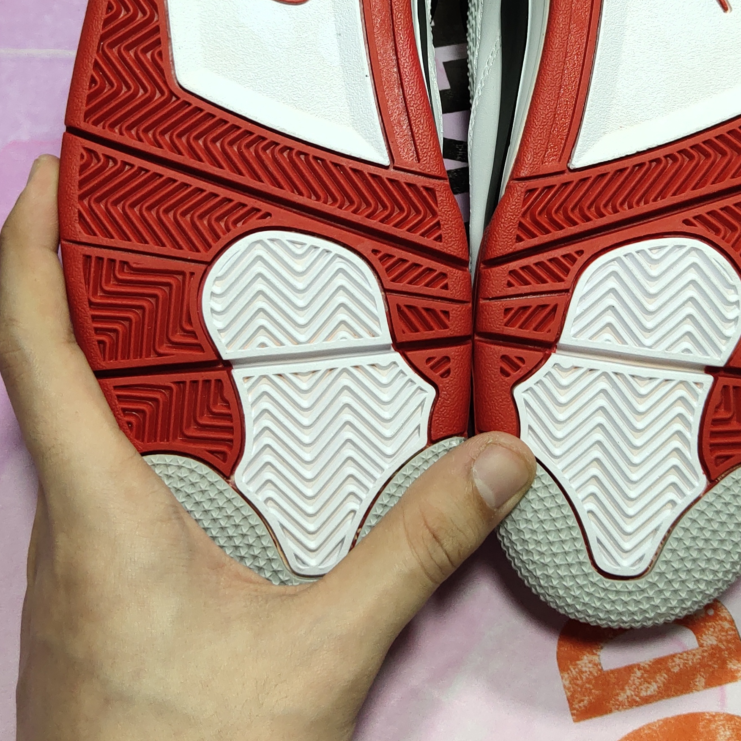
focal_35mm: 61
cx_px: 417
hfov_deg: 28.1
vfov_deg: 27.4
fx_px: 1477
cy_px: 113
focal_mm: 4.35
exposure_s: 1/100
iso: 92
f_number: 1.79
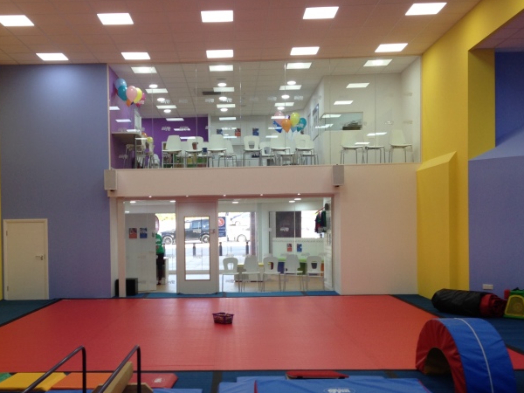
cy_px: 236
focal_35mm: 44
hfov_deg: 42.8
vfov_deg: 32.8
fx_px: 666
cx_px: 212
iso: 50
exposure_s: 1/40
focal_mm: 4.12
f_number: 2.4
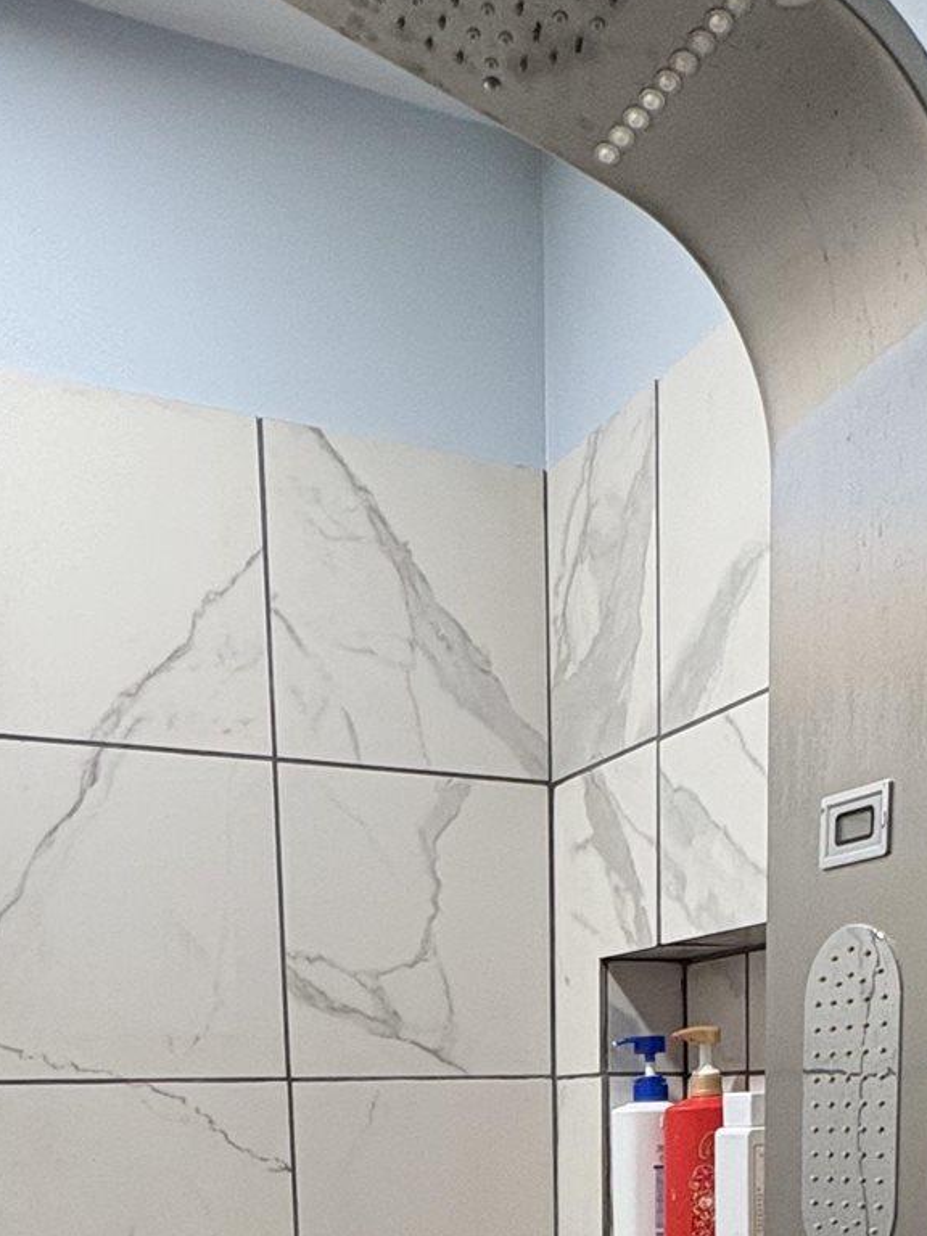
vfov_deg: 36.9
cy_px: 1395
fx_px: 1500
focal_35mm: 42
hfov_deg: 34.3
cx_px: 481
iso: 250
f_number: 2.2
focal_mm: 2.22
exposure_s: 1/60
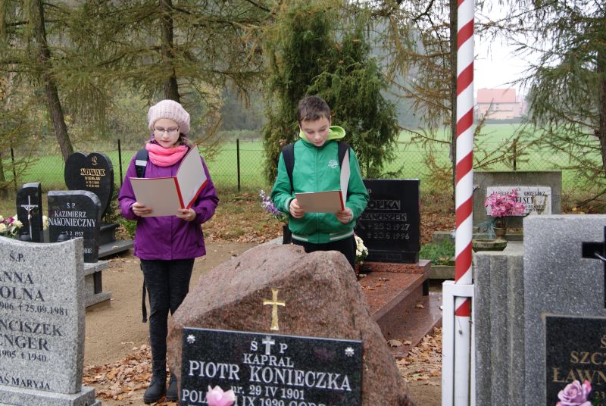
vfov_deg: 25.8
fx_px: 885
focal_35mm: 52
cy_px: 203
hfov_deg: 37.8
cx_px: 303
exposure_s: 1/60
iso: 100
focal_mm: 35
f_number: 5
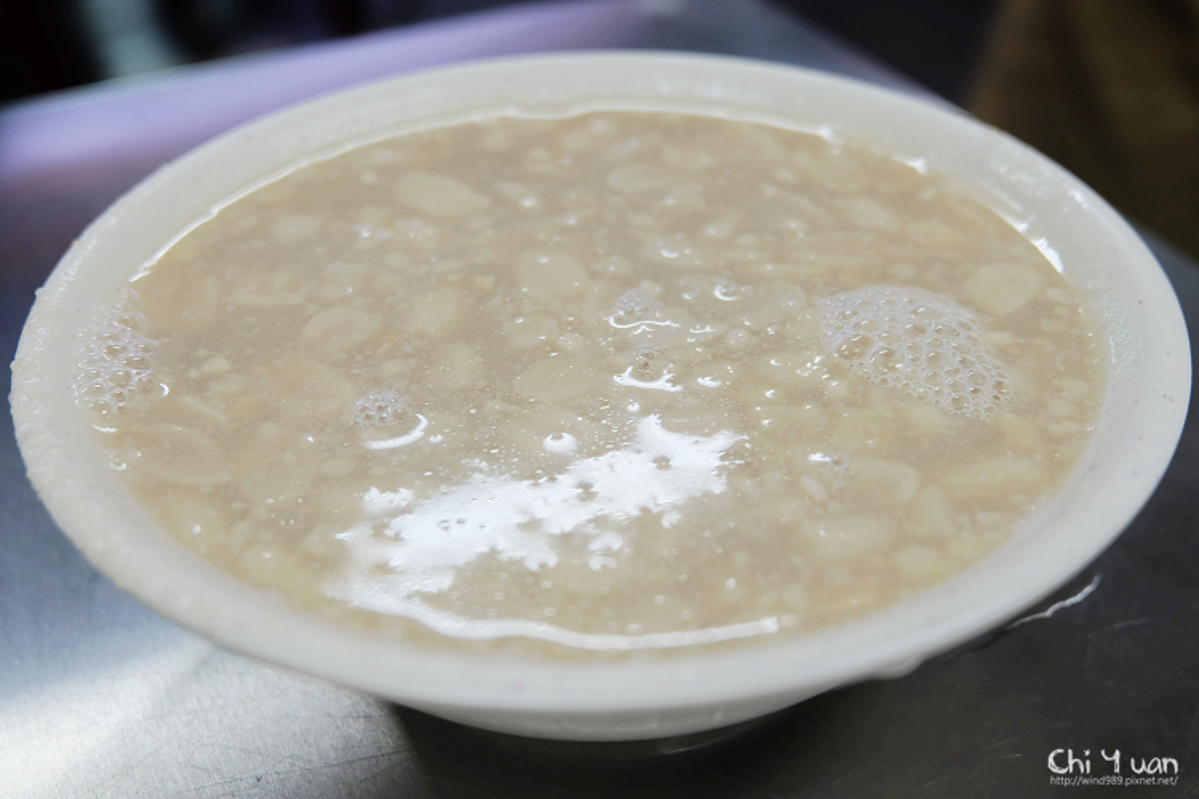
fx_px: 1332
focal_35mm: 40
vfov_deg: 33.4
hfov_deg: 48.5
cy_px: 400
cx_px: 600
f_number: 4.5
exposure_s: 1/30
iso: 400
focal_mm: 26.9
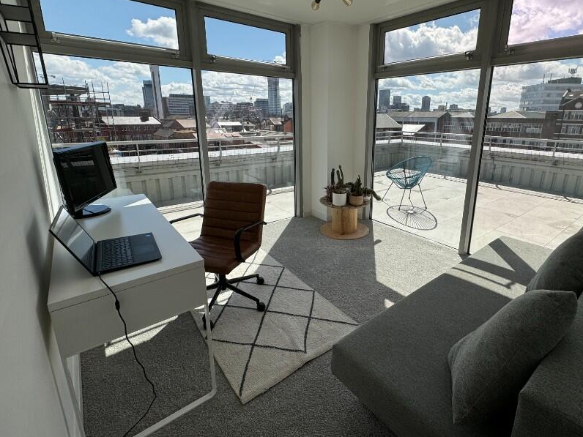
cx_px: 333
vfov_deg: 71.3
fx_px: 303
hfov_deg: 87.2
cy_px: 190
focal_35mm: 18
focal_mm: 2.22
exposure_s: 1/1880
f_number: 2.2
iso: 50
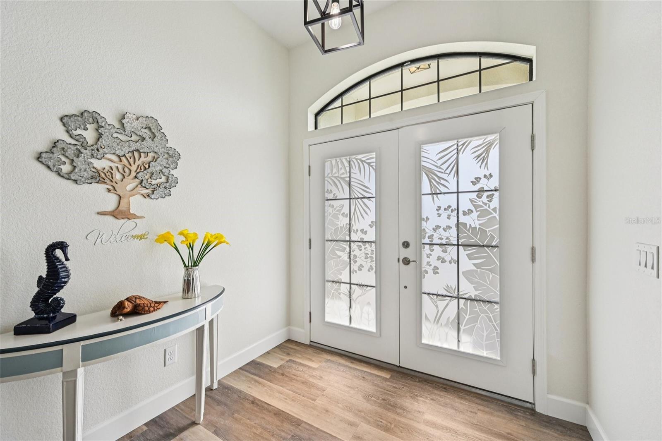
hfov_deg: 104.3
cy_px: 220
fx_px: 257
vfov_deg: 81.2
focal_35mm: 14
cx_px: 331
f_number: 8
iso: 400
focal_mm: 14
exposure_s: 1/640
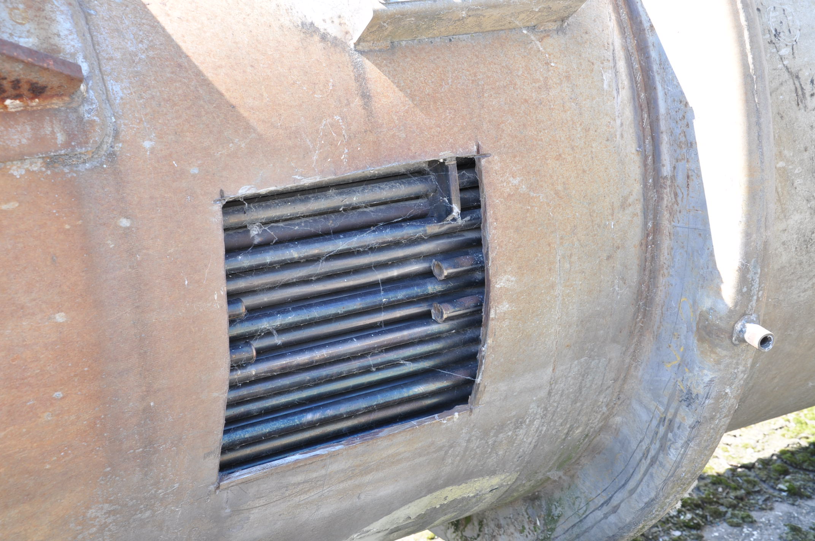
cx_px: 408
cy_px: 270
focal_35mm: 60
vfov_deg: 22.6
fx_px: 1357
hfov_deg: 33.4
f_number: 10
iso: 200
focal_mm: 40
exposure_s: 1/30
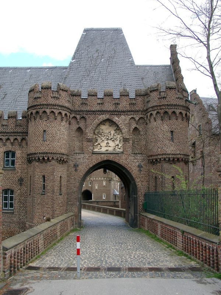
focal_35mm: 34
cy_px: 148
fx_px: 289
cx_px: 110
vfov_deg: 54.0
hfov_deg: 41.8
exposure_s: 1/182
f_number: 4
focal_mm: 7.13
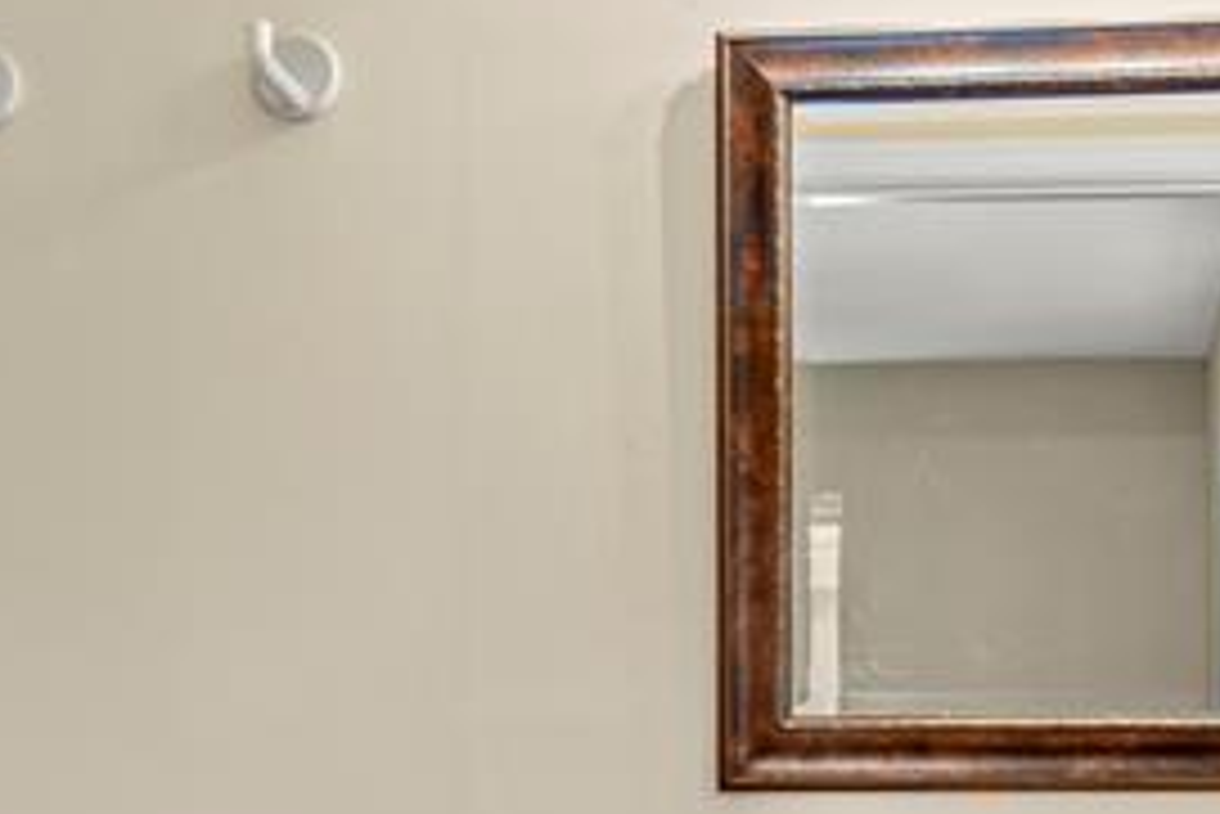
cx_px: 878
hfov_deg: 33.4
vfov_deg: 22.3
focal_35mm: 59
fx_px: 2000
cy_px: 785
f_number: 3.2
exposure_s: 1/3
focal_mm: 20
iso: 80
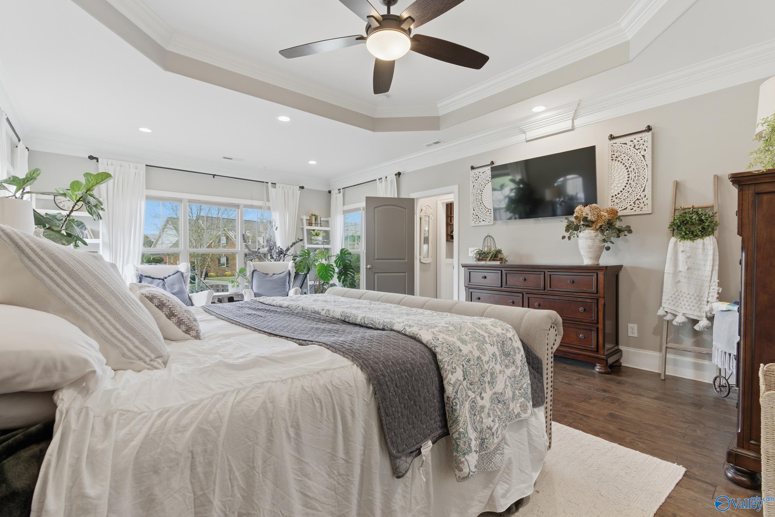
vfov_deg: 73.8
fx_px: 344
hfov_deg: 96.7
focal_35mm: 16
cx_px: 388
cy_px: 258
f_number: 9
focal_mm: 16
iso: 250
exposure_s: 1/100
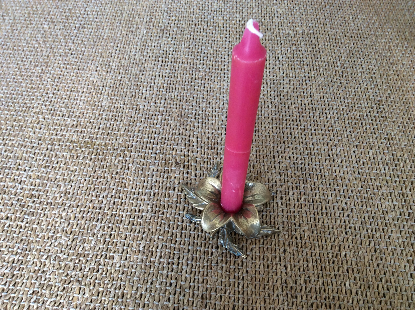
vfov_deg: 44.1
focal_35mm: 32
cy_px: 155
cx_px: 208
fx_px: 383
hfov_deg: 56.9
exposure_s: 1/25
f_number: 2.4
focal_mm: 3.3
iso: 50
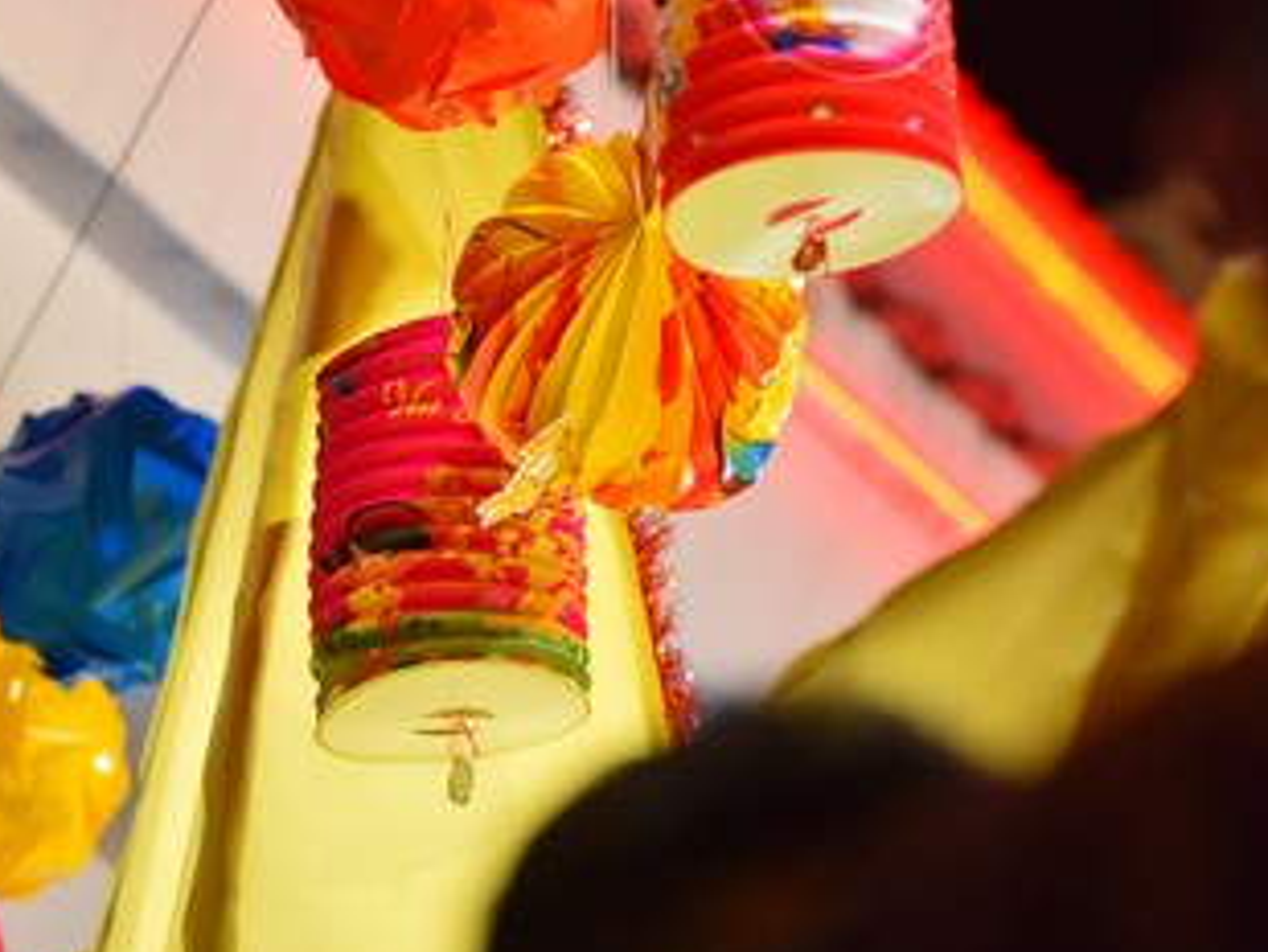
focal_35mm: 212
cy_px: -283
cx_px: 564
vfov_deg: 6.9
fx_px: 7769
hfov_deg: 9.3
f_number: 2.8
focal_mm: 105
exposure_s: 1/200
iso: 800
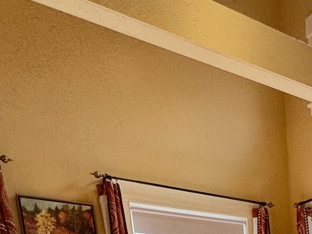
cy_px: 397
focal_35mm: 48
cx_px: 371
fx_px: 433
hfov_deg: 32.8
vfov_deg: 21.9
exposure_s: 1/120
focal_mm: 2.22
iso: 125
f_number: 2.2
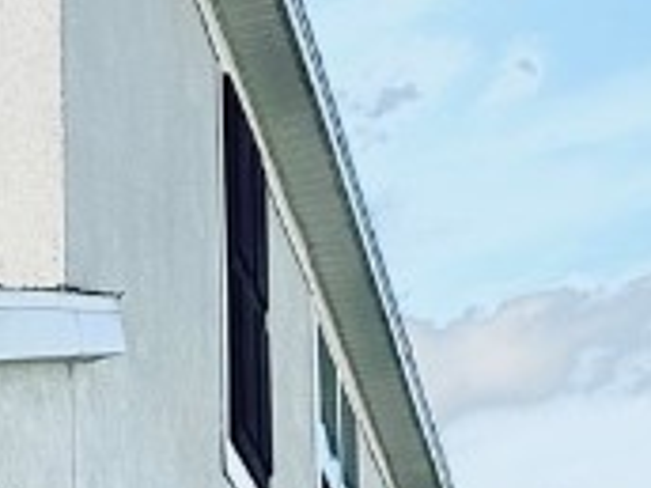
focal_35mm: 143
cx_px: -341
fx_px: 2689
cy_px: 1086
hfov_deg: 13.0
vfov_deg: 9.5
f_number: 1.78
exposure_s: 1/3717
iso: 80
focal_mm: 6.86
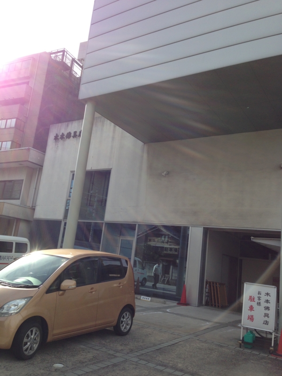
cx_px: 141
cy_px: 188
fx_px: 358
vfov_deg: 55.4
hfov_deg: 42.9
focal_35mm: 33
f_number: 2.4
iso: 50
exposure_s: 1/951
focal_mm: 4.13
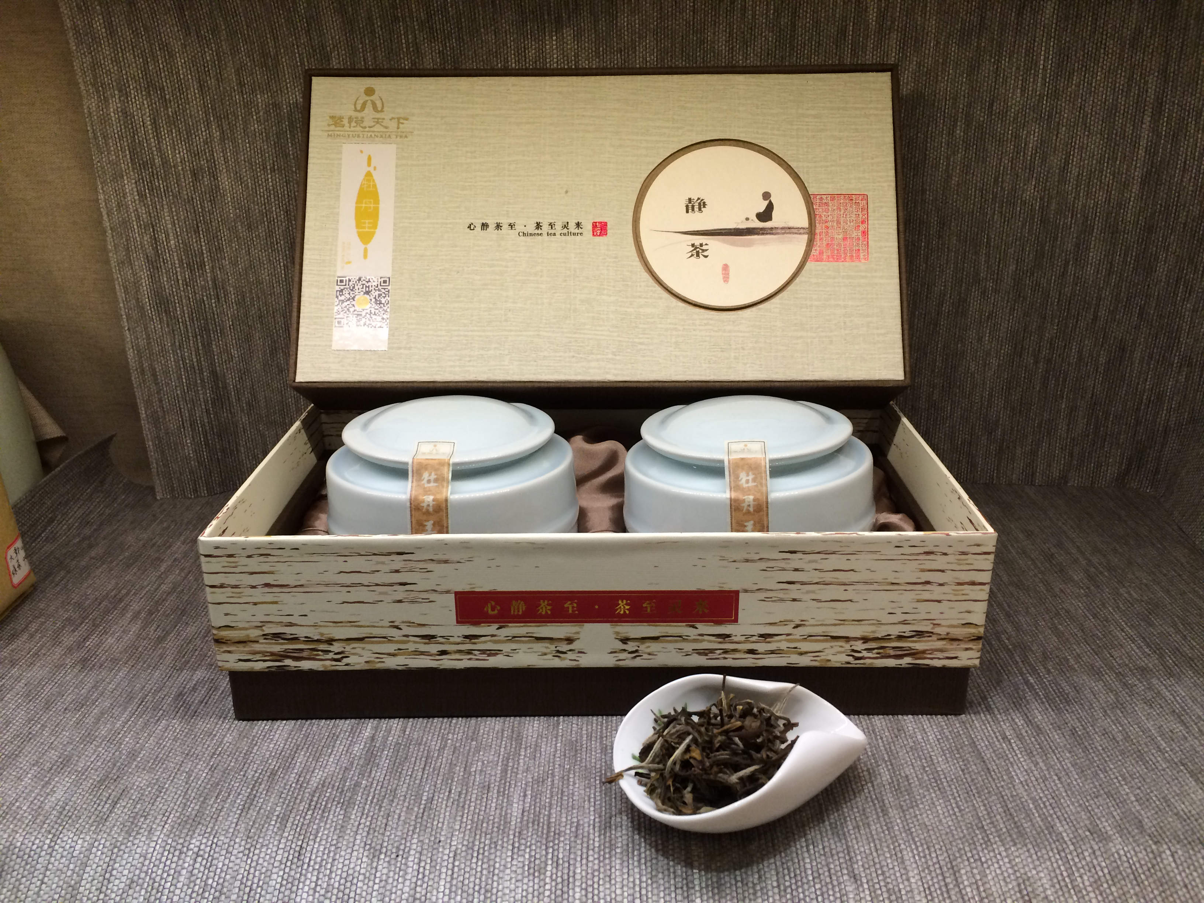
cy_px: 452
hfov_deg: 61.7
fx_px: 1009
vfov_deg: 48.2
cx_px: 602
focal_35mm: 29
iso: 64
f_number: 2.2
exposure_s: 1/33
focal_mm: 4.15
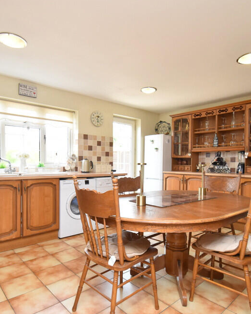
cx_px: 131
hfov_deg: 63.1
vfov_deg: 75.0
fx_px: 204
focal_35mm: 22
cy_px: 157
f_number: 4.5
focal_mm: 10
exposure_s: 1/160
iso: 800
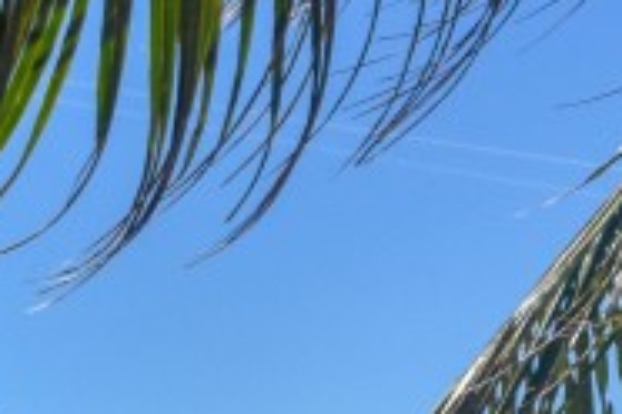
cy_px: 70
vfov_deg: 5.8
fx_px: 4058
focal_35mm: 235
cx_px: 1144
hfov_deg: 8.4
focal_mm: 27
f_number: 8
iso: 400
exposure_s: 1/2000
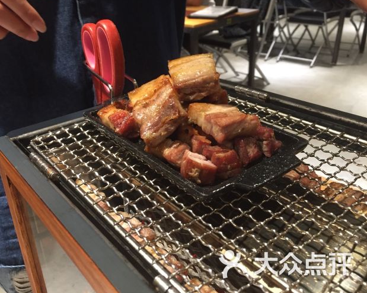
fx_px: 348
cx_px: 160
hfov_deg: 55.5
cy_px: 139
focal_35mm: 32
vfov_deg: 45.8
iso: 200
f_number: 2.2
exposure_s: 1/33
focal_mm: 4.15
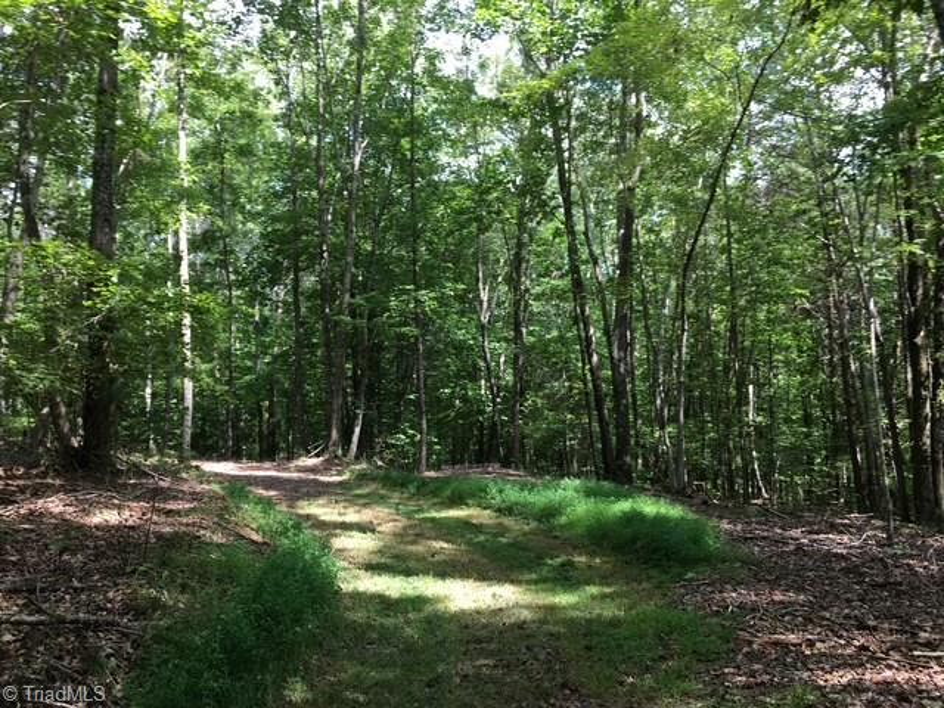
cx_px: 472
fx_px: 791
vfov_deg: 48.2
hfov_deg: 61.7
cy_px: 354
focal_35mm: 29
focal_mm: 4.15
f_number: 2.2
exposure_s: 1/120
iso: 25
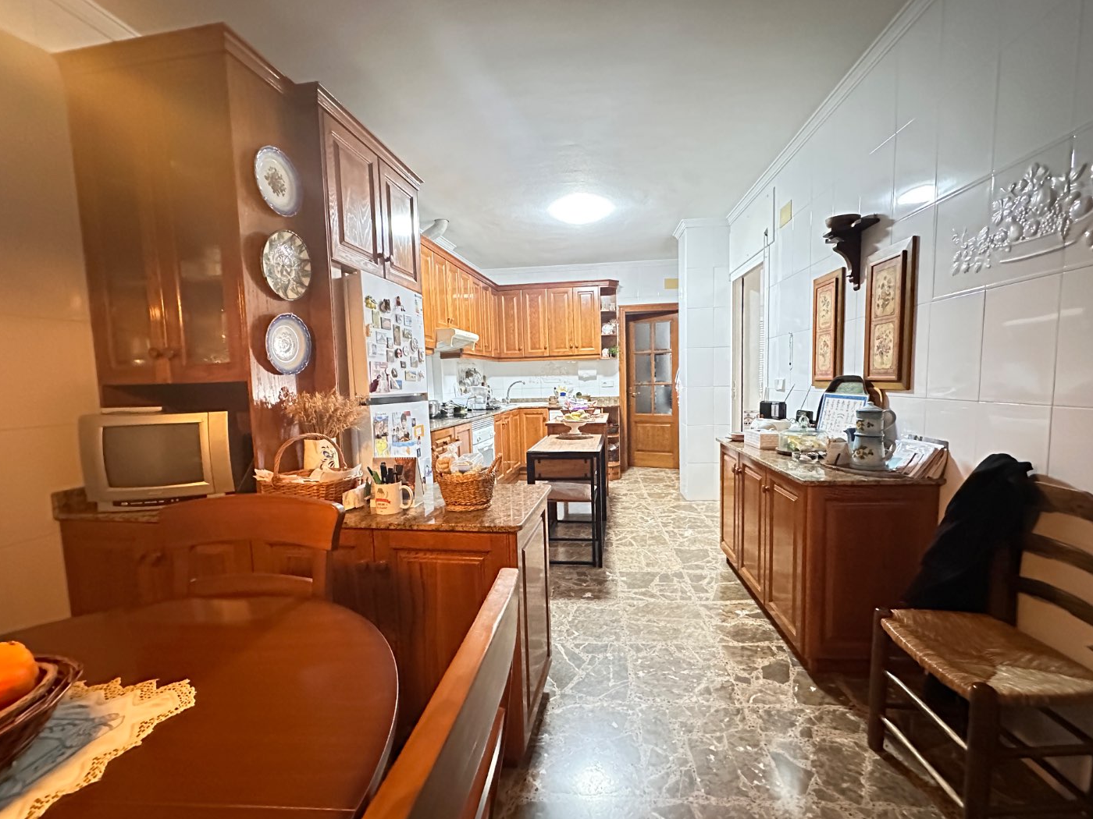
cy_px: 425
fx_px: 474
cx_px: 555
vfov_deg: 81.7
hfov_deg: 98.2
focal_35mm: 15
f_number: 2.2
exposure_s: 1/25
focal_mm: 2.22
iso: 2000
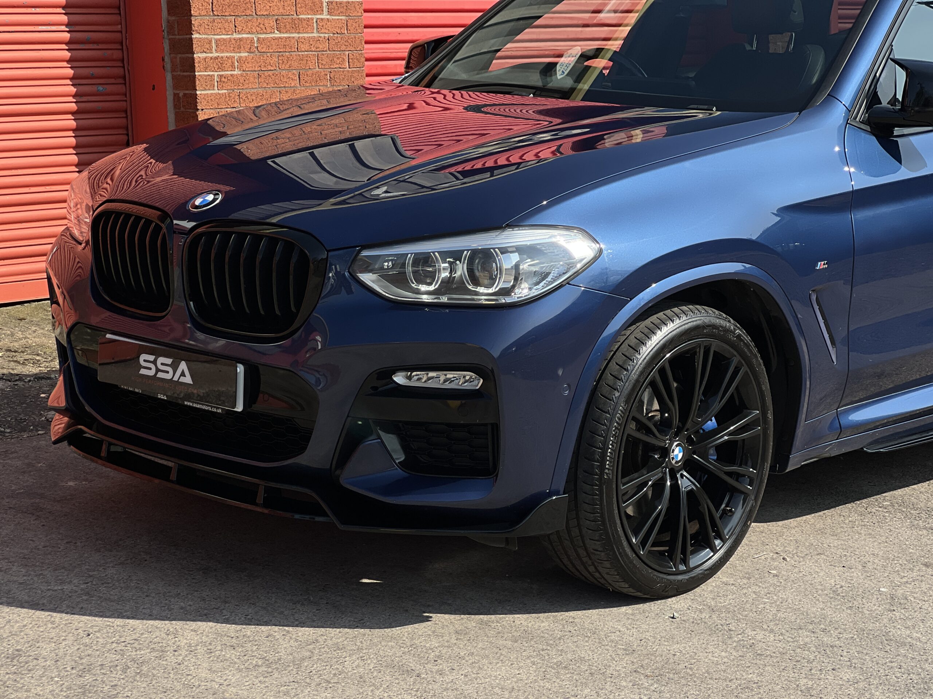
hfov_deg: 25.3
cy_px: 350
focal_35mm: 77
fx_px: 2075
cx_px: 466
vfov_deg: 19.1
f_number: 2.8
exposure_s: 1/779
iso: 32
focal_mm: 9
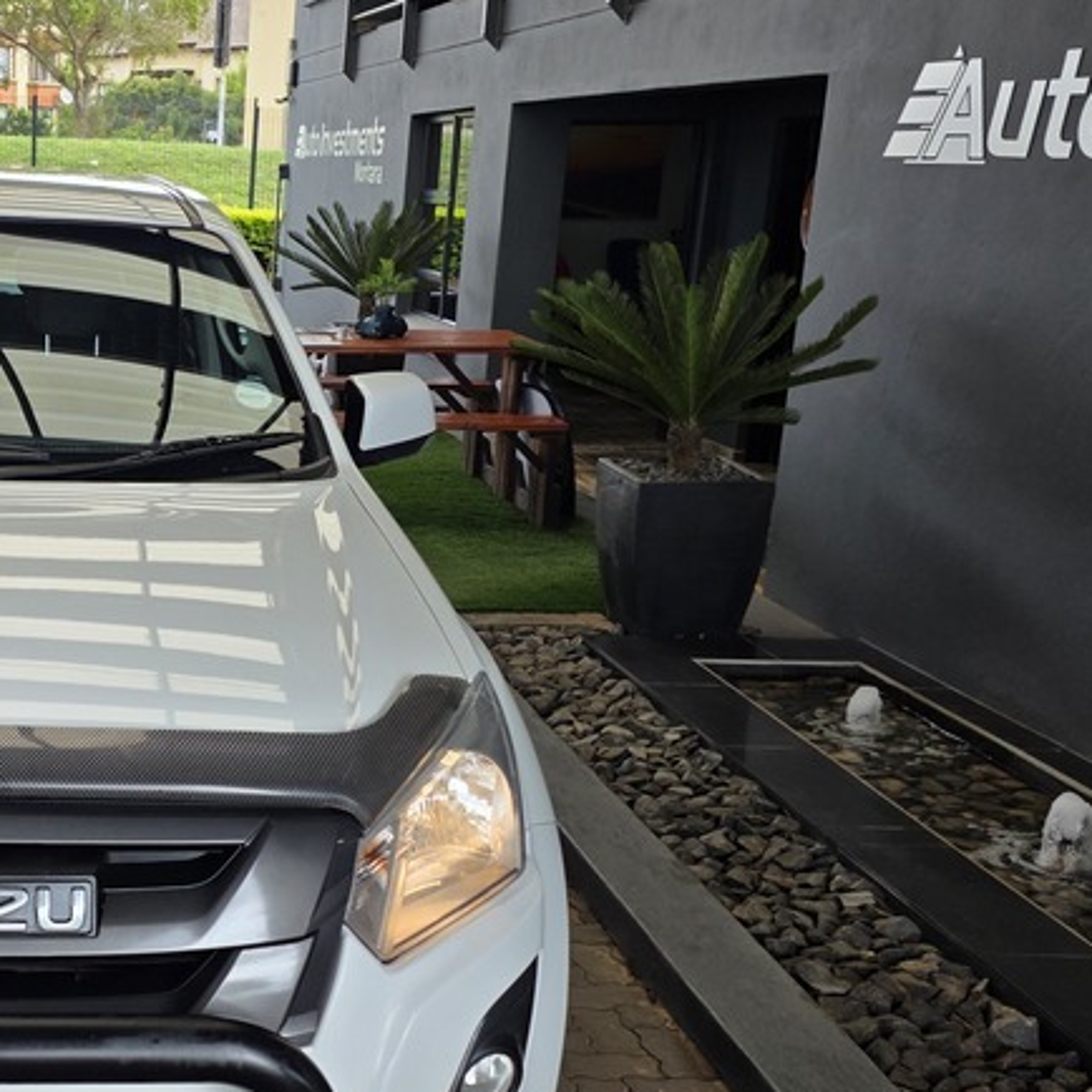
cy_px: 566
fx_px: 1713
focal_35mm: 48
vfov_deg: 35.4
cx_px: -23
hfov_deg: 32.3
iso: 80
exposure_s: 1/1441
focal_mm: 6.25
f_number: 1.7
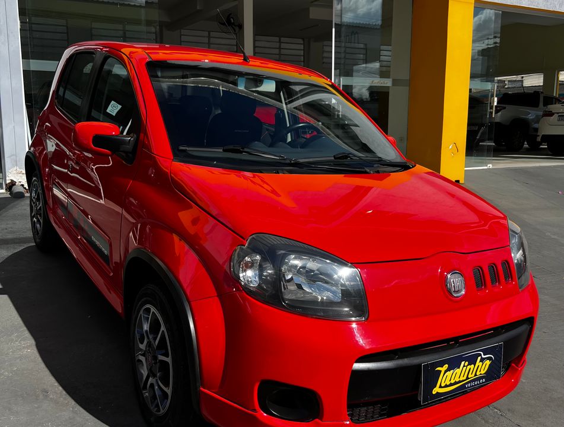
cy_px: 214
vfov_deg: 53.3
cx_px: 282
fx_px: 425
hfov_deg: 67.1
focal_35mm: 26
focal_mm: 5.7
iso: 50
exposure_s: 1/3165
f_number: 1.5
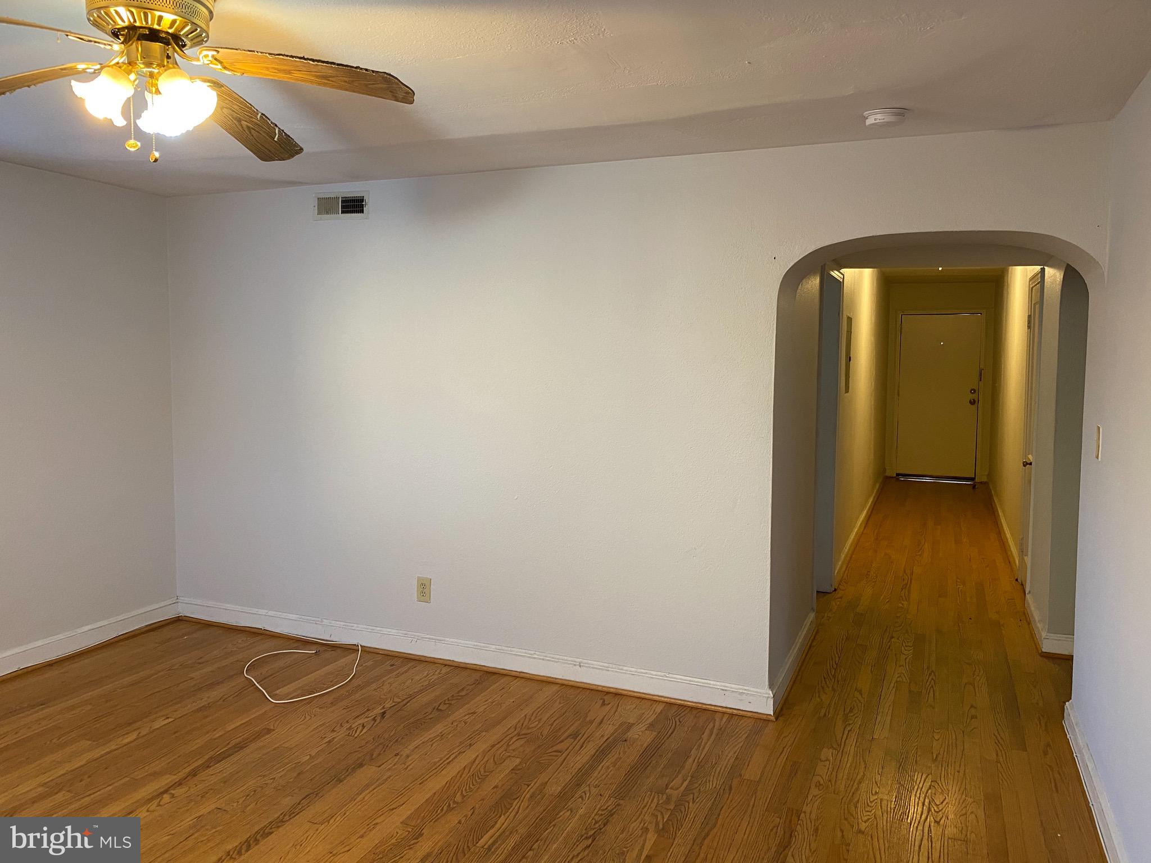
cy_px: 432
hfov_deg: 67.3
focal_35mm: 26
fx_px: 865
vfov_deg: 53.1
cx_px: 576
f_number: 1.8
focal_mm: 4.25
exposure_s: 1/60
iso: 125
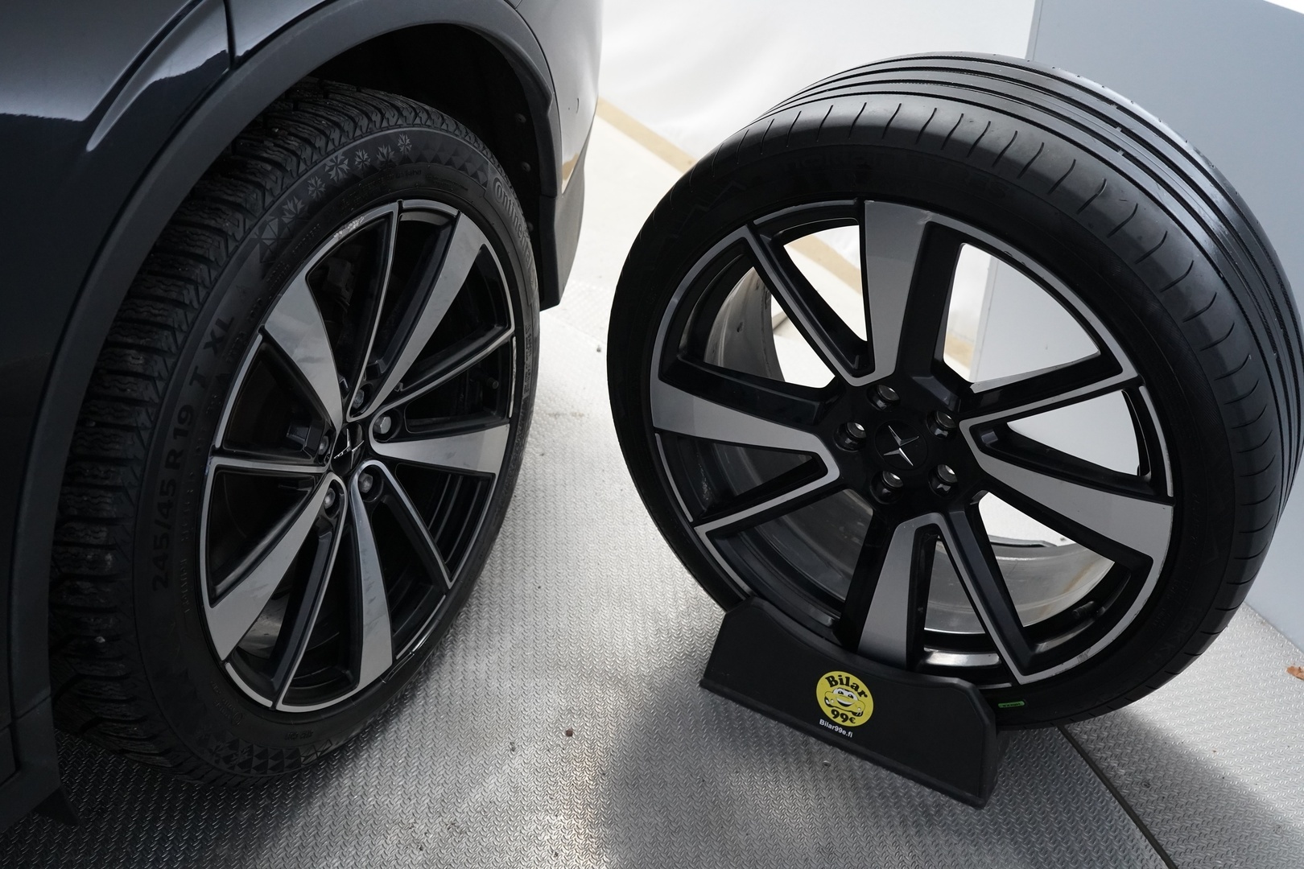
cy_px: 434
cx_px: 652
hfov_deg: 51.9
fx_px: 1340
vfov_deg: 35.9
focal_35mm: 37
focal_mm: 37
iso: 4000
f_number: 5
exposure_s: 1/80
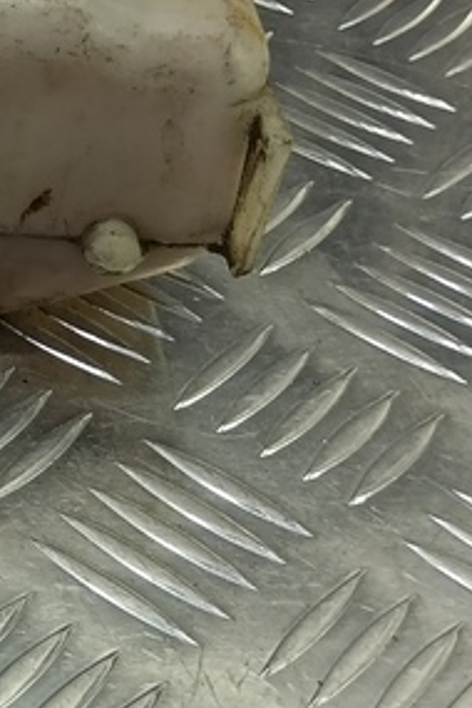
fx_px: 1691
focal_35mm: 86
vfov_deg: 23.4
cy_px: 176
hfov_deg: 13.9
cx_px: -420
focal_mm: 4.11
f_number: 1.6
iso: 90
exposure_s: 1/50
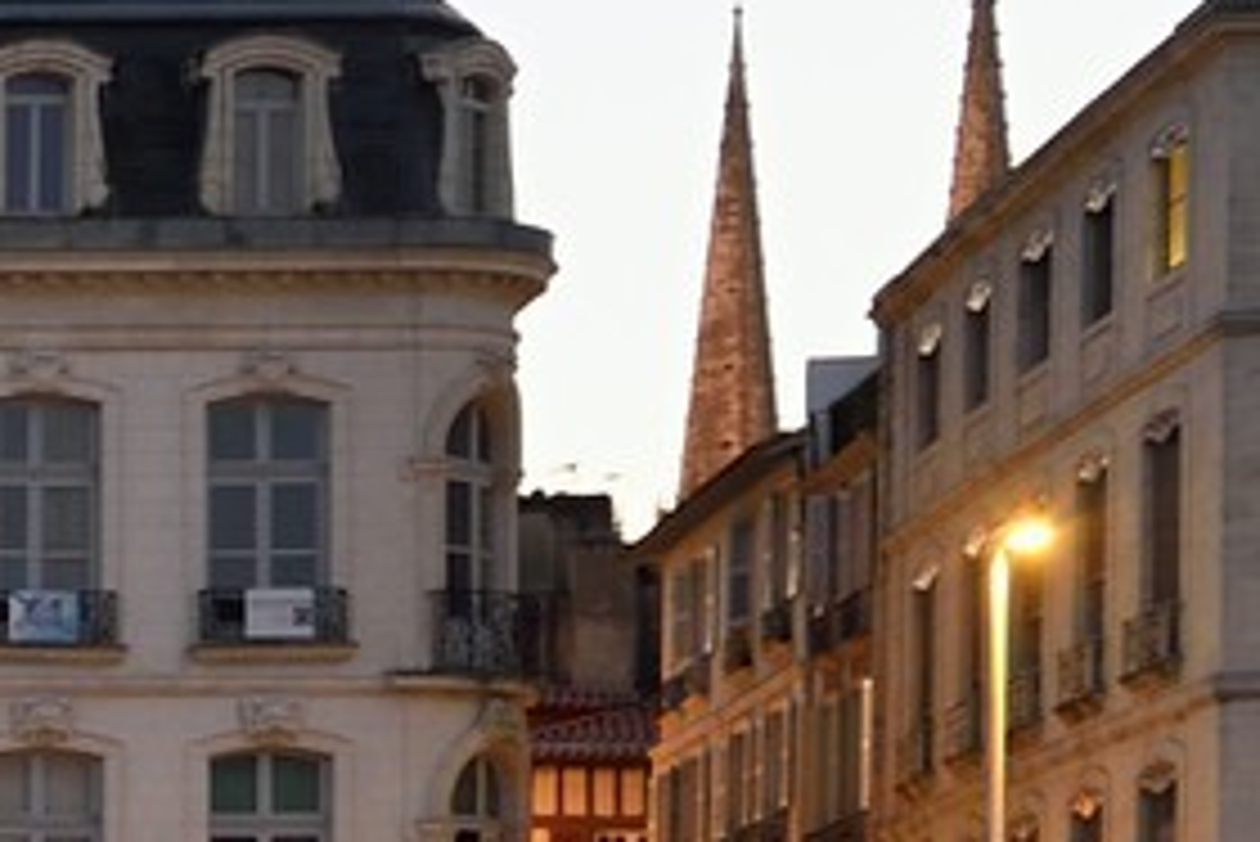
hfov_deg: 11.0
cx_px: -2304
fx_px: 4797
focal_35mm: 137
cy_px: 1585
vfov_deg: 9.5
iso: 200
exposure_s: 1/1.25
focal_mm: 24
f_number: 7.1
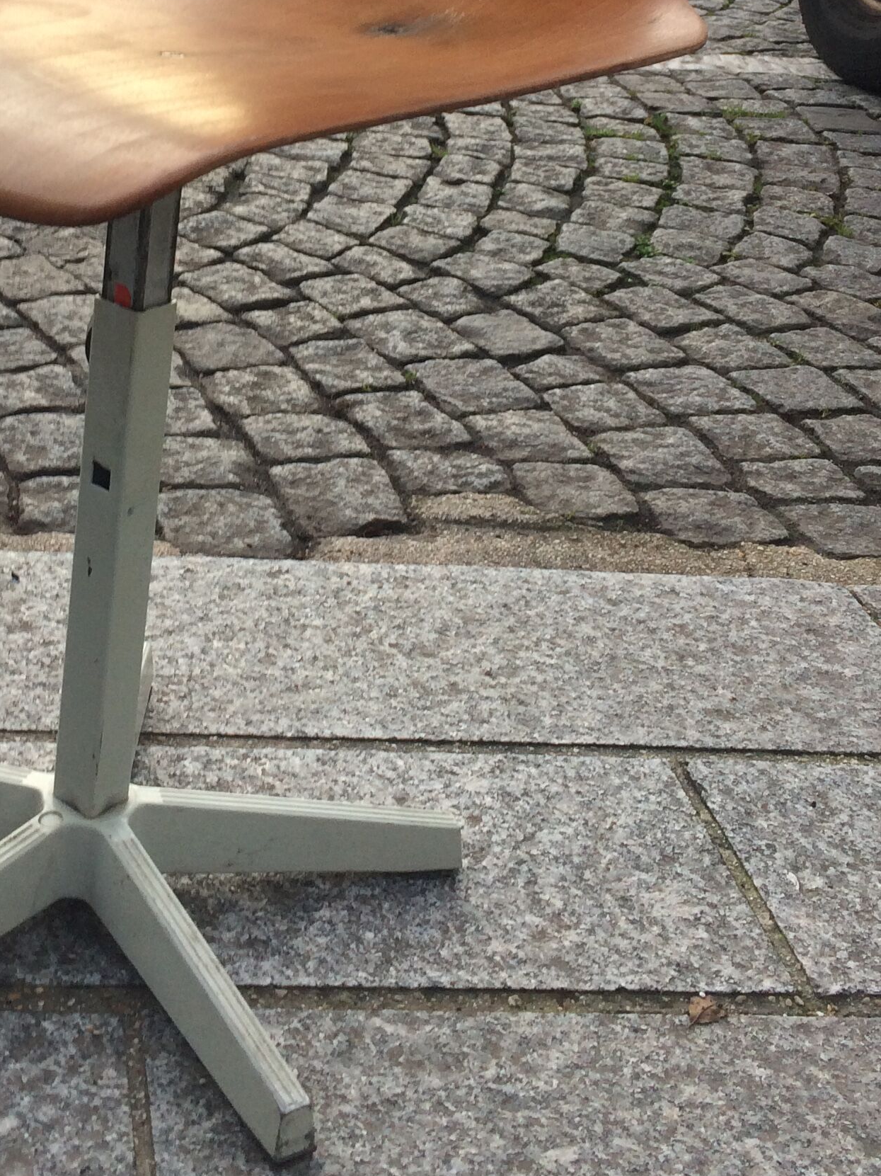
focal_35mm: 57
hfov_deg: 25.3
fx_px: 1935
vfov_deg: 32.7
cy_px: 209
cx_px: 219
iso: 64
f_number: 2.2
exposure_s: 1/100
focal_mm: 4.15
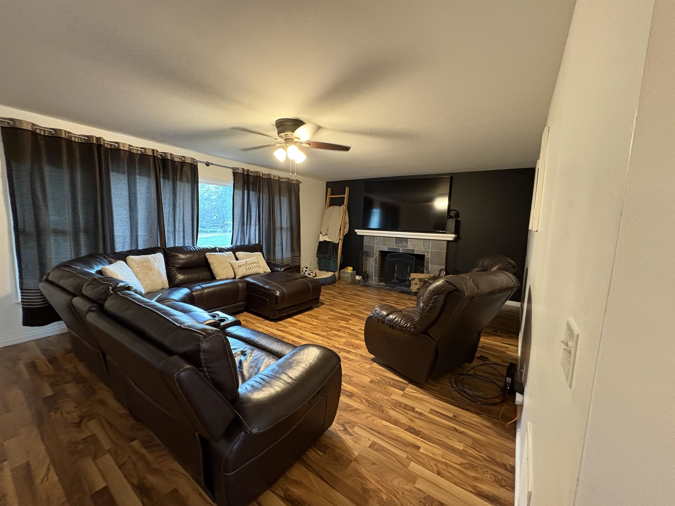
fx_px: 273
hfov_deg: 102.1
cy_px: 253
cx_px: 338
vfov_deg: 85.7
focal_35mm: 14
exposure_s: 1/40
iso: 1000
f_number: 2.2
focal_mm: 2.22
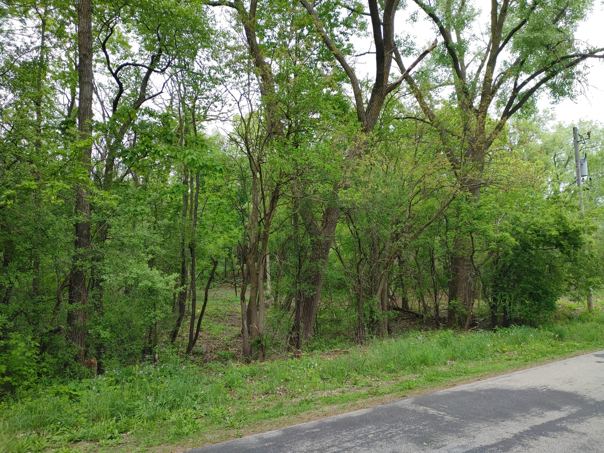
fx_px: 454
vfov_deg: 53.1
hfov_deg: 67.3
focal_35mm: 26
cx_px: 302
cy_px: 226
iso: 50
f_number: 1.8
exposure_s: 1/420
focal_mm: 5.58
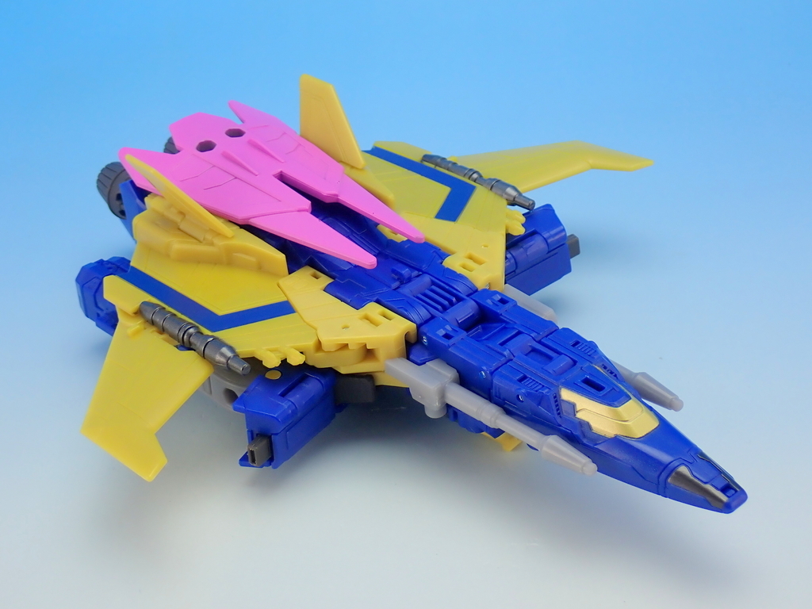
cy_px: 304
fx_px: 1572
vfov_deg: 21.9
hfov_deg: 29.0
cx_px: 406
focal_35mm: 67
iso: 100
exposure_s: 1/20
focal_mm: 11.88
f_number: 3.8
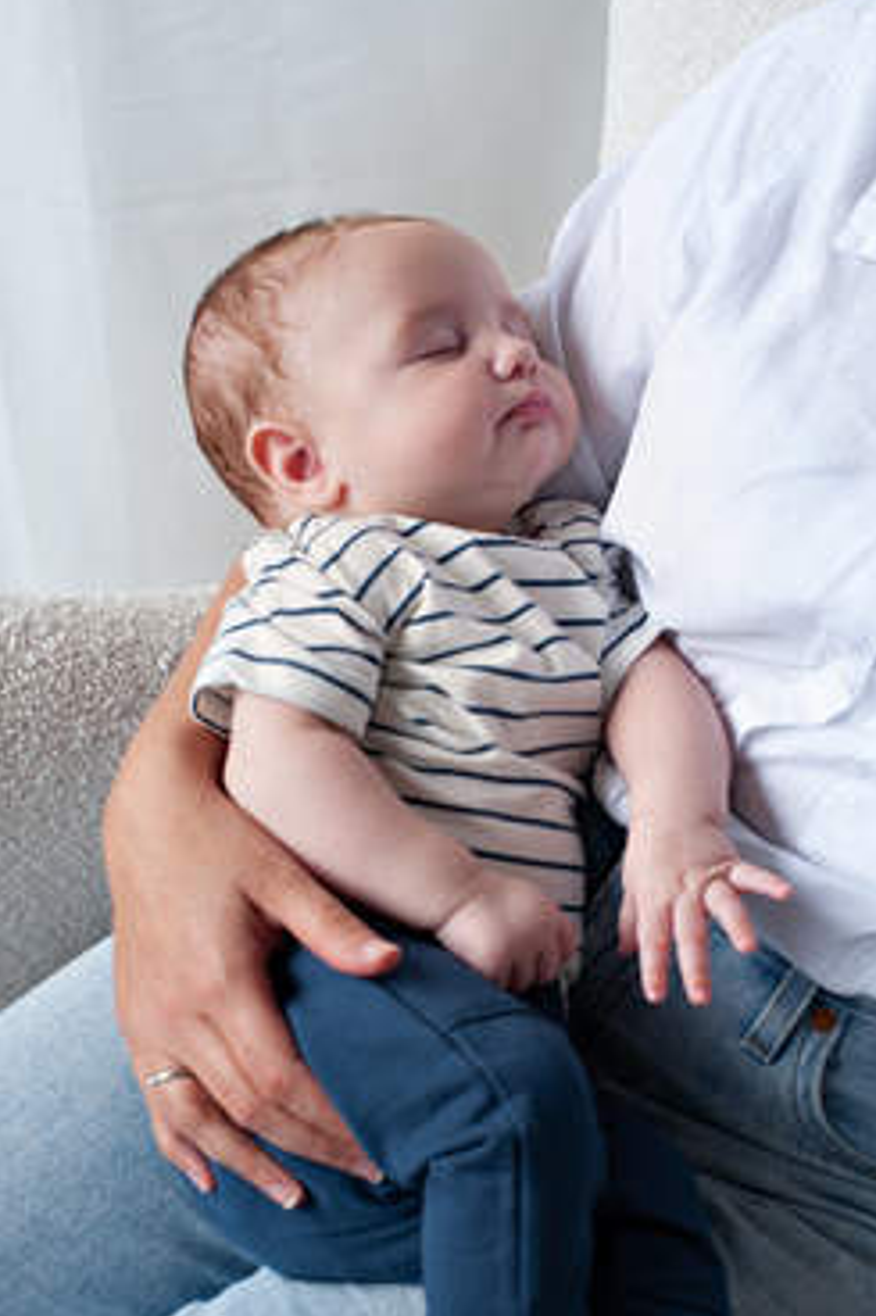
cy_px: 815
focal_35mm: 68
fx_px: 2484
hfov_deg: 20.0
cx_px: 535
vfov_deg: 29.6
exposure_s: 1/125
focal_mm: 50
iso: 400
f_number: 7.1
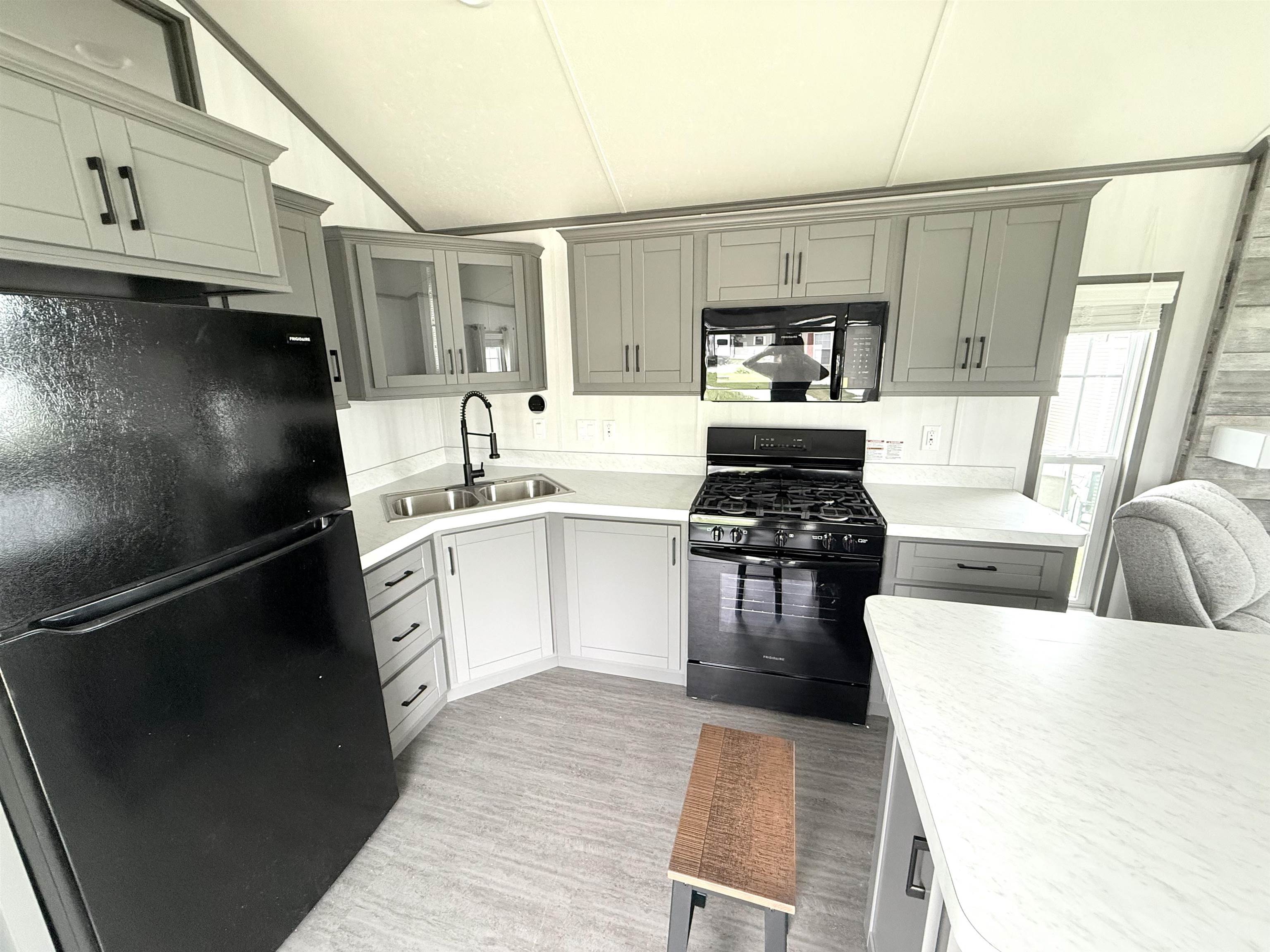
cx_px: 635
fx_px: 514
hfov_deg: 102.1
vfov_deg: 85.7
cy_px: 476
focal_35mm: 14
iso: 320
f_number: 2.2
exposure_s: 1/84
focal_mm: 2.22
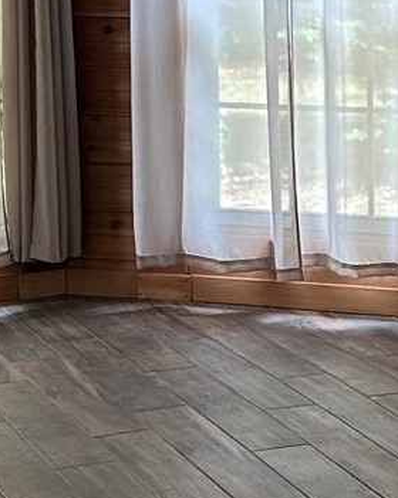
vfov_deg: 13.8
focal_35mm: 139
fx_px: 2050
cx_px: 449
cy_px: 77
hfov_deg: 10.9
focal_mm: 5.7
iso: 125
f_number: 1.5
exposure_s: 1/80
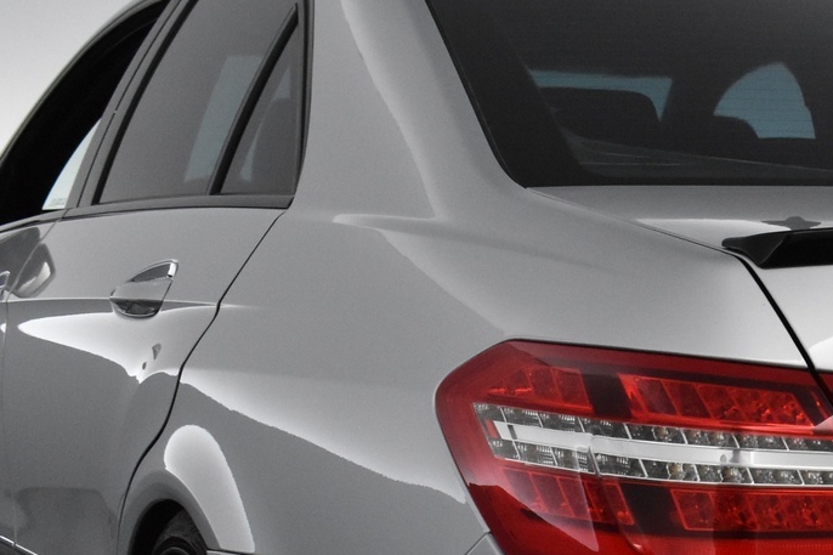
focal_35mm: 85
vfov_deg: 15.8
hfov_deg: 22.3
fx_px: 1966
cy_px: 537
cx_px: 956
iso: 3200
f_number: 7.1
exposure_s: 1/200
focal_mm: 24
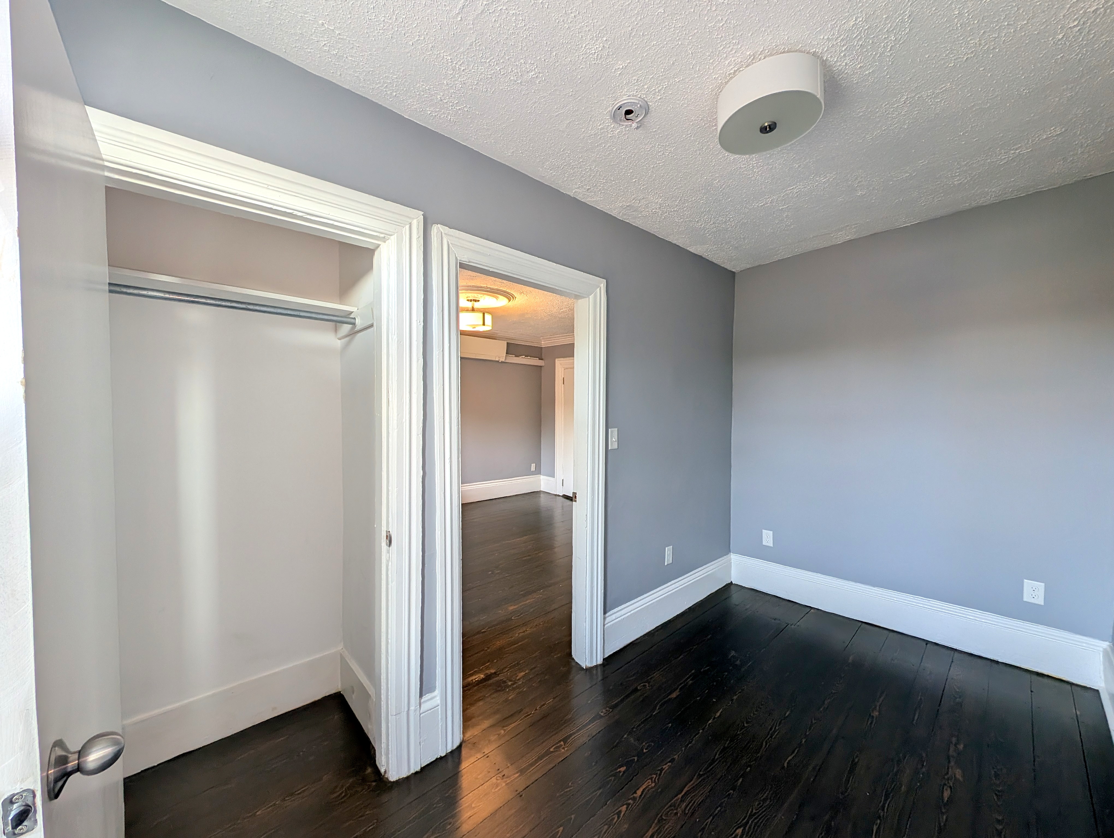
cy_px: 419
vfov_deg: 94.6
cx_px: 557
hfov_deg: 110.5
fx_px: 387
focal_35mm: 12
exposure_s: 1/60
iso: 83
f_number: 1.95
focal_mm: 2.23
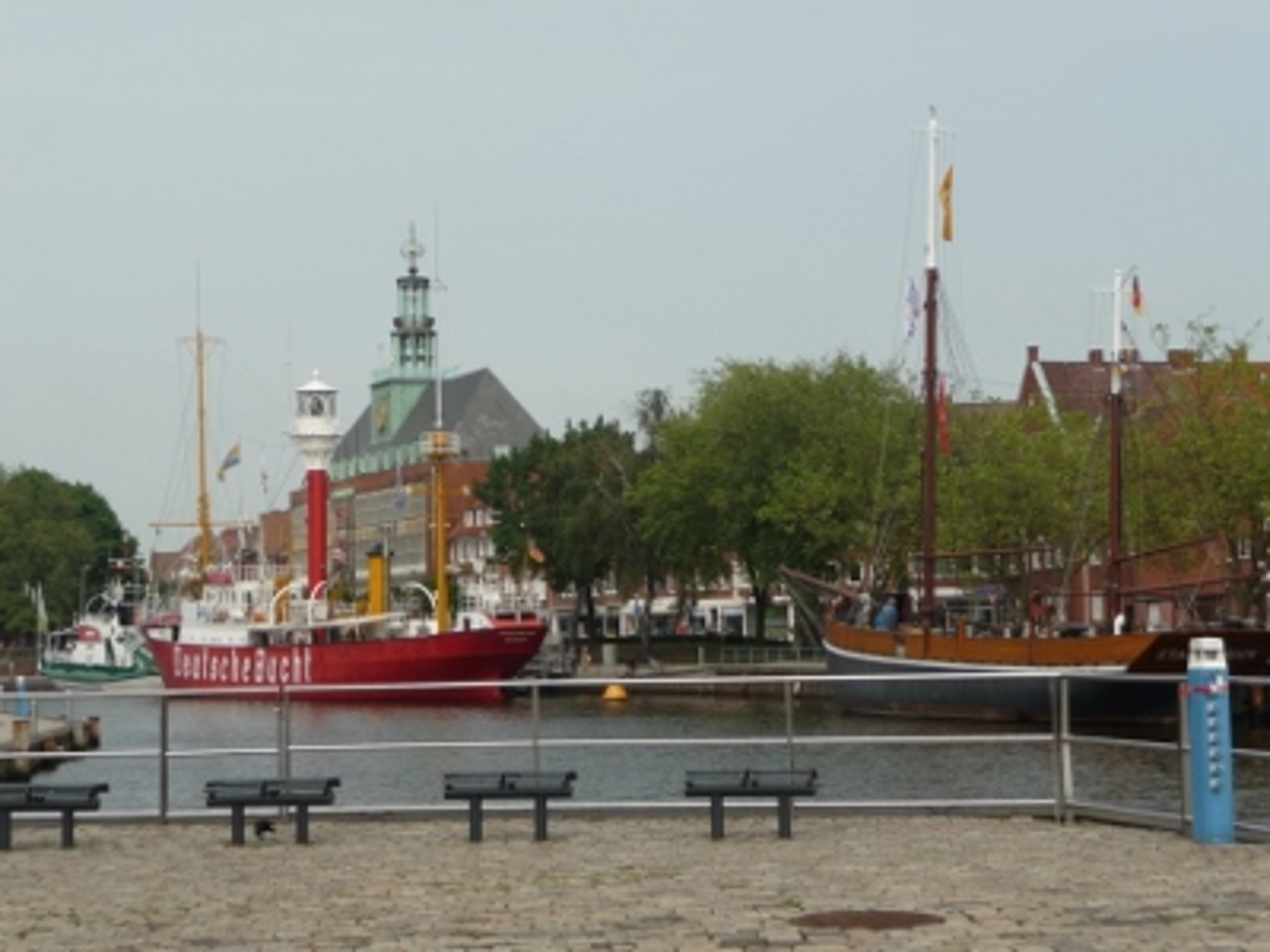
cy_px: 476
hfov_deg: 27.0
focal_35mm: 72
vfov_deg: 20.4
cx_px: 635
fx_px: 2642
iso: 100
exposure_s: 1/800
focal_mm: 12.2
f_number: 4.6
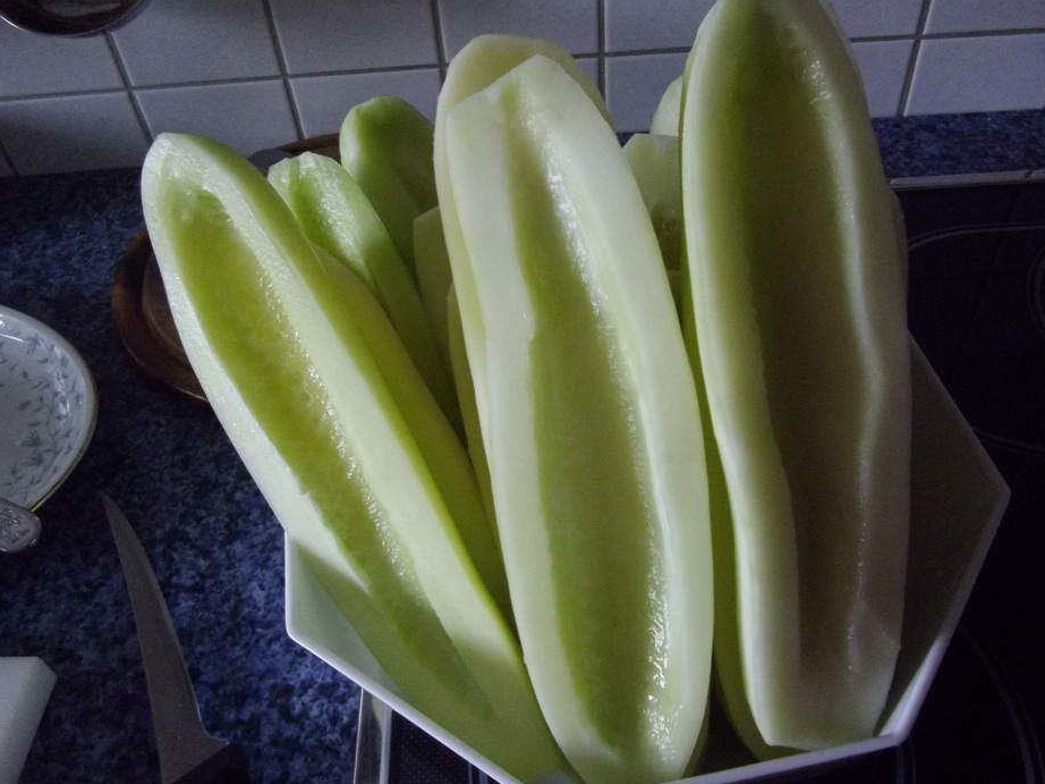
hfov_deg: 59.9
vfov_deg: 46.8
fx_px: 905
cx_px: 563
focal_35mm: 30
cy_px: 402
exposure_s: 1/50
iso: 443
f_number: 3.2
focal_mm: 4.9
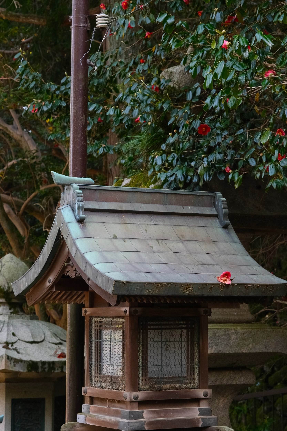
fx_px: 1017
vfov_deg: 23.9
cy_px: 216
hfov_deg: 16.1
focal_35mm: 85
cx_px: 144
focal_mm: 56.5
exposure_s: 1/320
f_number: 6.4
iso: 1600
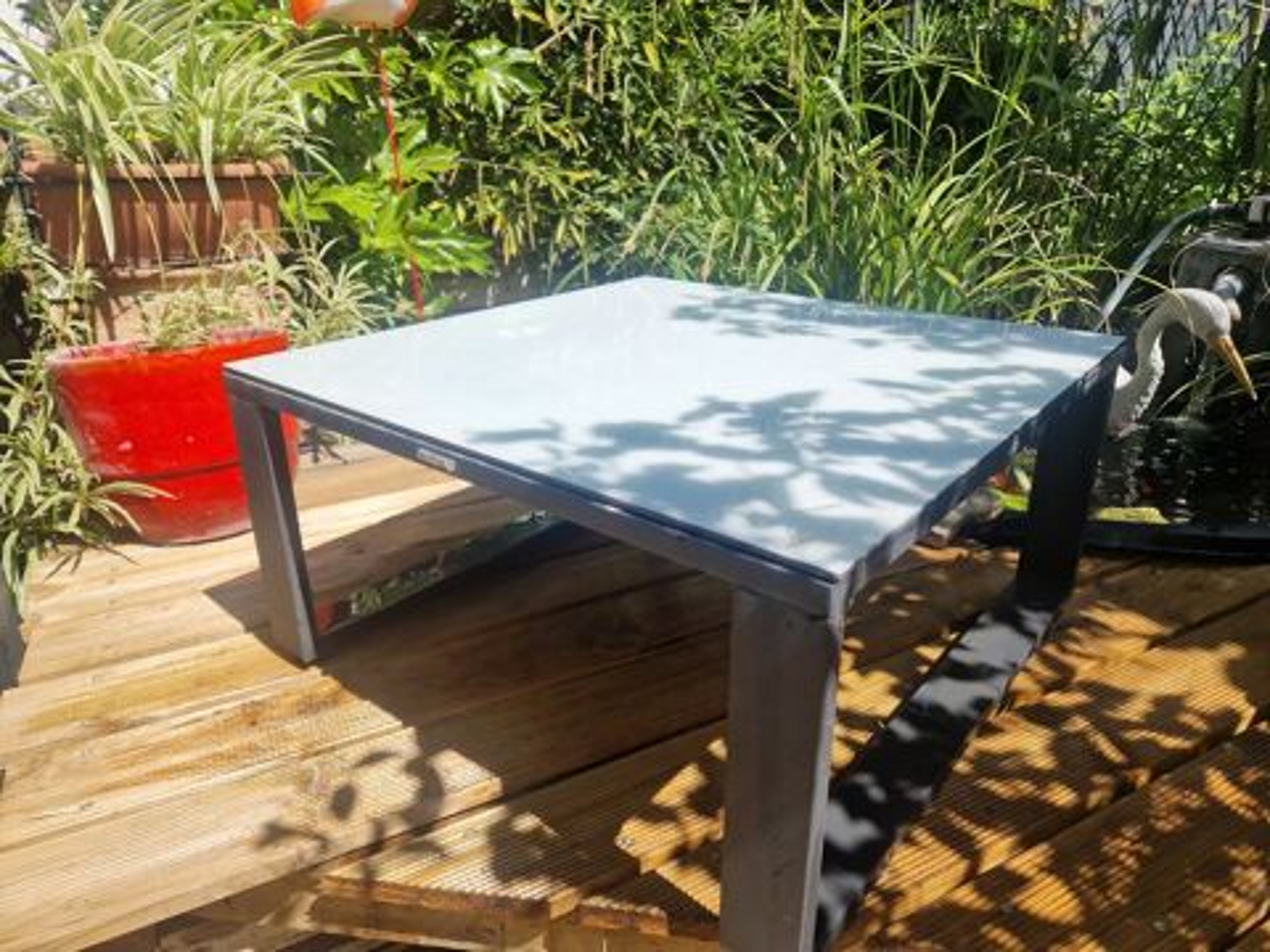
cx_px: 635
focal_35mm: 23
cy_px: 476
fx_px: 844
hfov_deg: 73.9
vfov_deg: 58.9
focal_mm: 5.4
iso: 50
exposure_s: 1/1440
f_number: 1.8
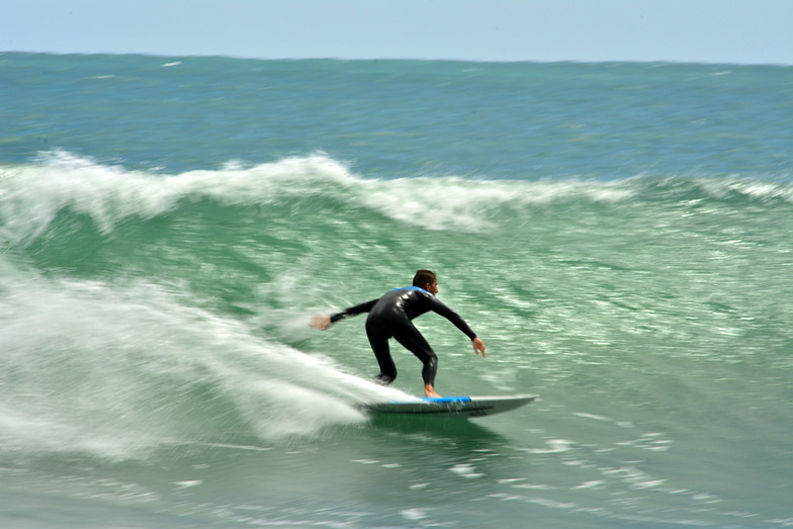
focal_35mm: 450
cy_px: 264
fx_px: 9914
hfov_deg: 4.6
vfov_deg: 3.1
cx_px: 396
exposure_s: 1/60
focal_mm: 300
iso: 100
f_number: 22
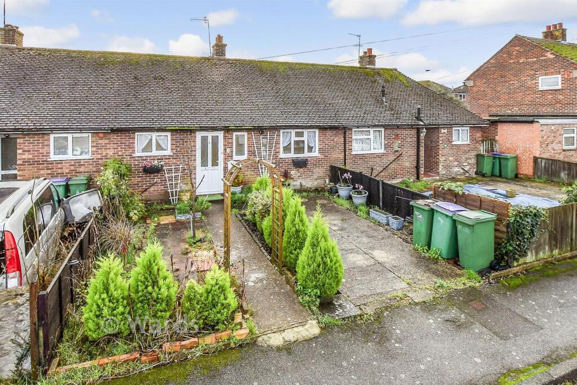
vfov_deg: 51.3
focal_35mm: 25
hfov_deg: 71.5
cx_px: 288
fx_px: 401
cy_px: 192
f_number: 8
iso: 200
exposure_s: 1/250
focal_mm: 17
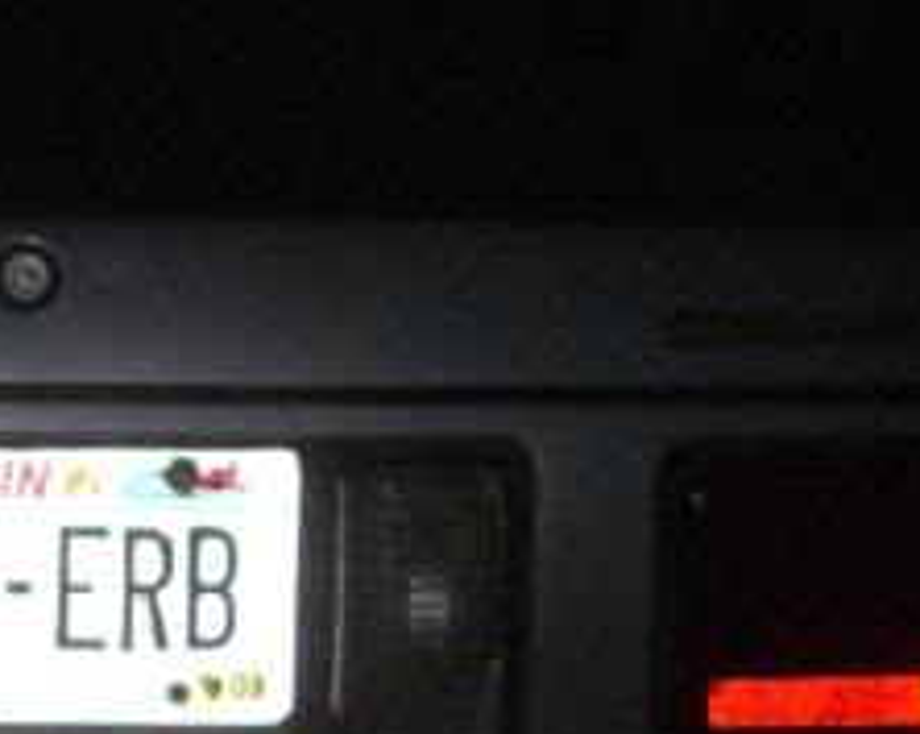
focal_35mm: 169
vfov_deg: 9.1
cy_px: 473
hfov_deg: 11.3
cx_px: 17
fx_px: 4596
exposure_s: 1/60
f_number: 2.7
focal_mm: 6.2
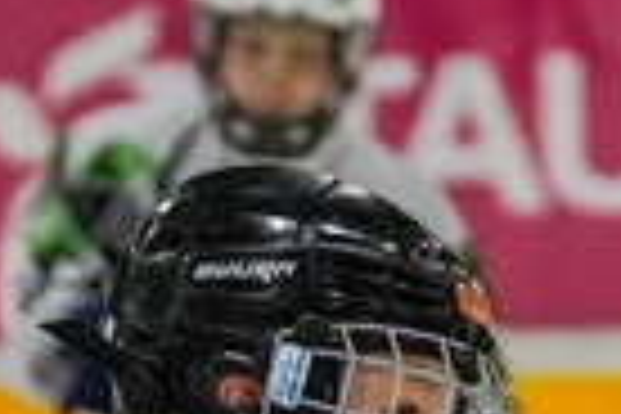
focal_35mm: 889
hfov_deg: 2.3
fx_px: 15334
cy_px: 1141
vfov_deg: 1.5
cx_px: 927
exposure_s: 1/2000
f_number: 4
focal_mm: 123
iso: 4000
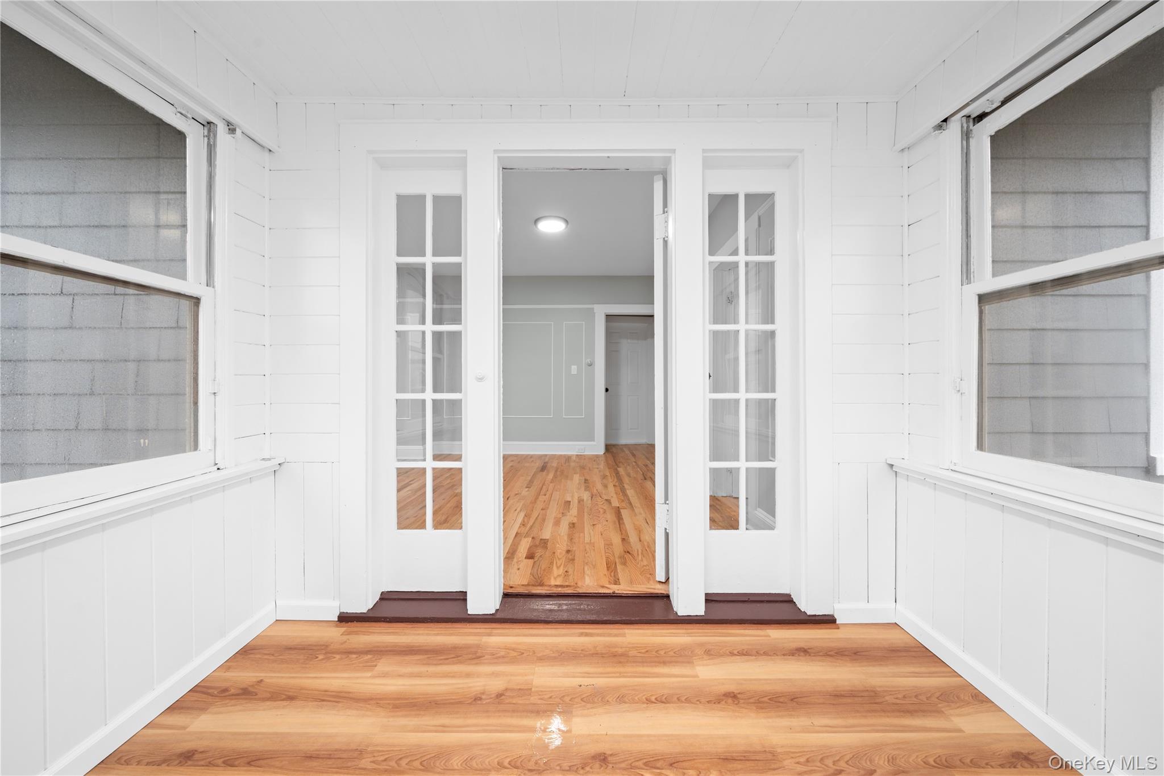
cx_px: 582
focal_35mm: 12
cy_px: 388
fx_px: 388
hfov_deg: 112.6
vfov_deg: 90.0
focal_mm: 12
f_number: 8
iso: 250
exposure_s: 1/2
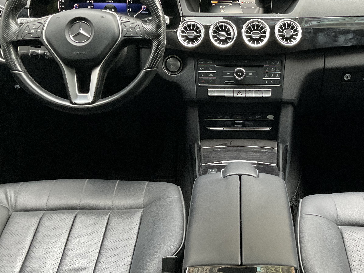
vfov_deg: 29.7
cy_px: 151
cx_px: 249
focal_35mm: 49
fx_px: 515
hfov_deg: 38.4
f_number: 1.8
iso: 160
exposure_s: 1/60
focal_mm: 3
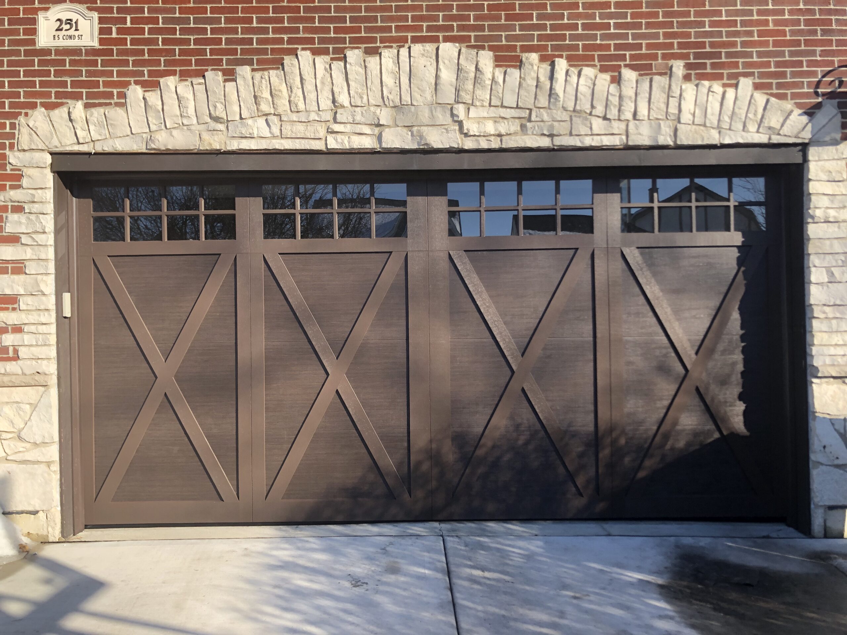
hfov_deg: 63.4
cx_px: 424
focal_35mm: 28
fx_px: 685
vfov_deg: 49.7
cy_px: 318
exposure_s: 1/736
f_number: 1.8
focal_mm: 4
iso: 20
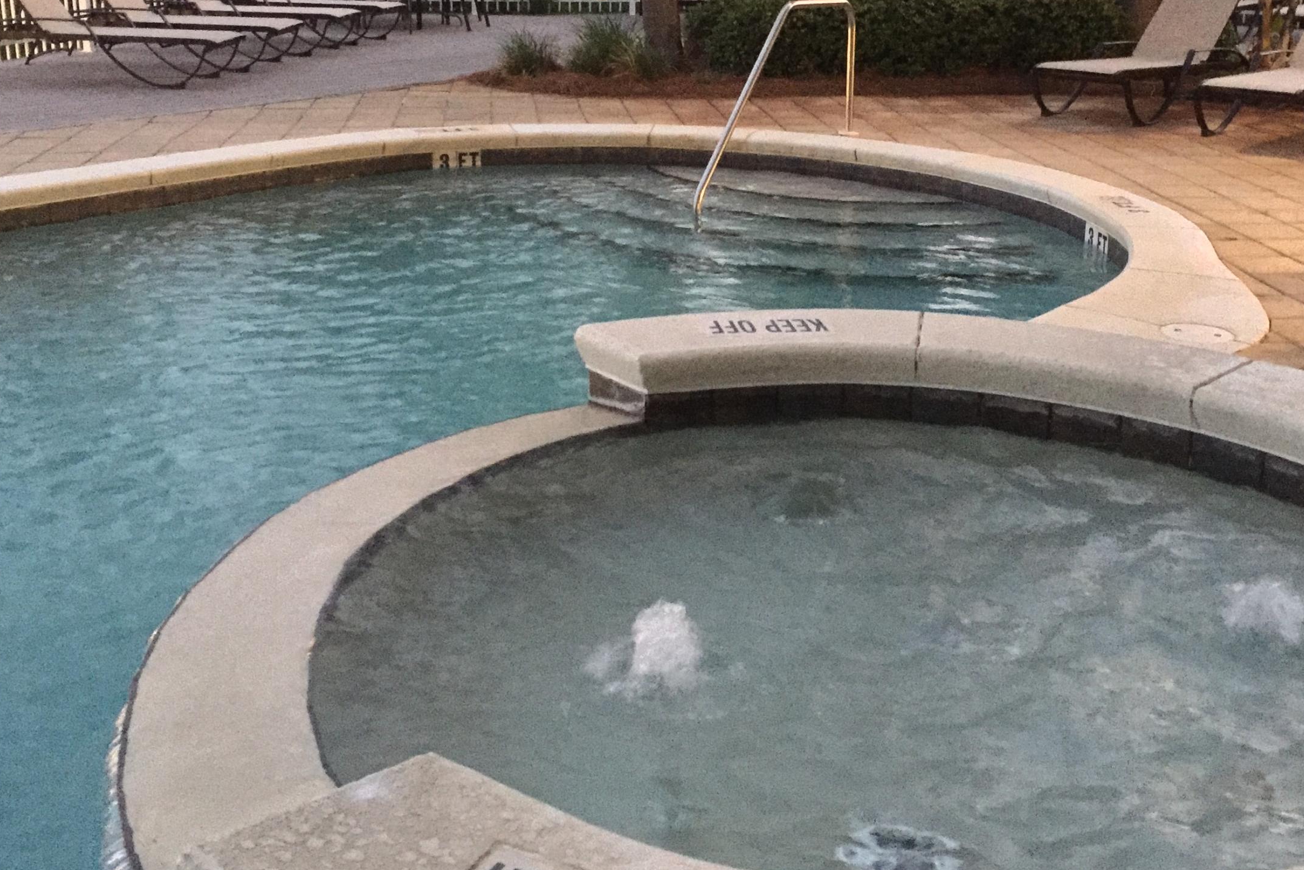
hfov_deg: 46.4
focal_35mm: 42
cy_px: 278
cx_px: 677
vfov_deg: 31.6
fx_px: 1521
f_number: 2.2
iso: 800
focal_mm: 4.15
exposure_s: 1/15
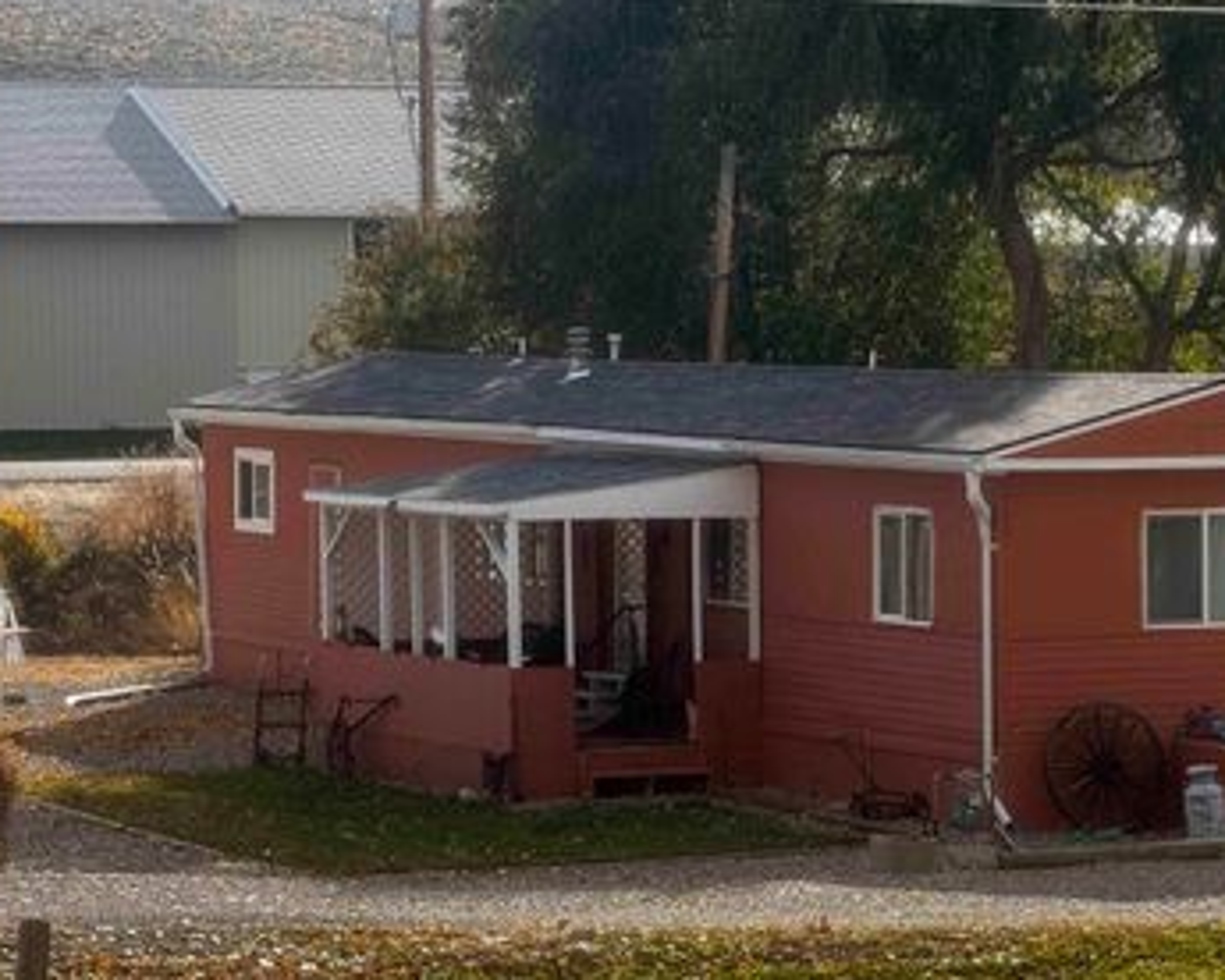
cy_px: 598
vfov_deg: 9.1
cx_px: 685
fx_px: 6163
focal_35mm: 170
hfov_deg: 11.3
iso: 50
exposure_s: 1/1048
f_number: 2.8
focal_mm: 15.66
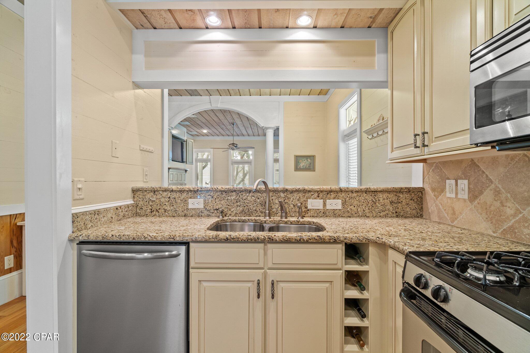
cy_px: 176
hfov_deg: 100.4
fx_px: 221
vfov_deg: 77.3
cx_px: 265
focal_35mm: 15
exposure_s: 2.5
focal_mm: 10
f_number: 8
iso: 400
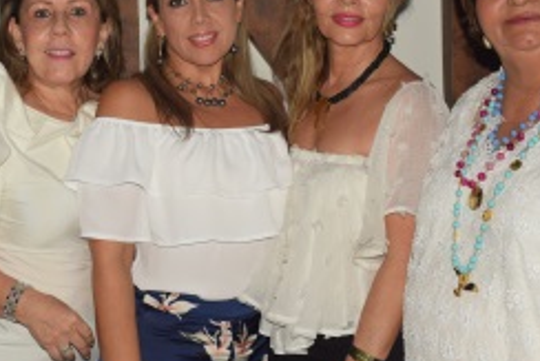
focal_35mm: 66
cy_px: 123
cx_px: 206
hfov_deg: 30.4
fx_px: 991
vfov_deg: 20.6
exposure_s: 1/160
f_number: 4.5
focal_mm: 24
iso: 400
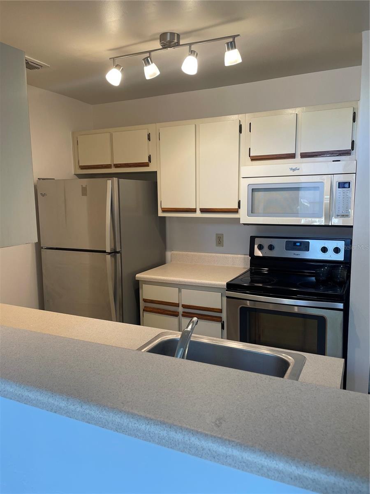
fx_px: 371
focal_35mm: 26
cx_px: 185
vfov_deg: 67.3
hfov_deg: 53.1
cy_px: 247
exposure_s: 1/60
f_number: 1.6
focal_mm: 4.2
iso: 80
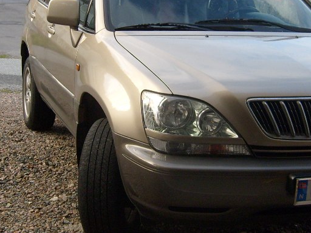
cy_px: 92
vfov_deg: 21.0
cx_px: 141
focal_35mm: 70
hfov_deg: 27.8
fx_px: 629
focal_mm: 5.8
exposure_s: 1/180
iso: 80
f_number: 2.8
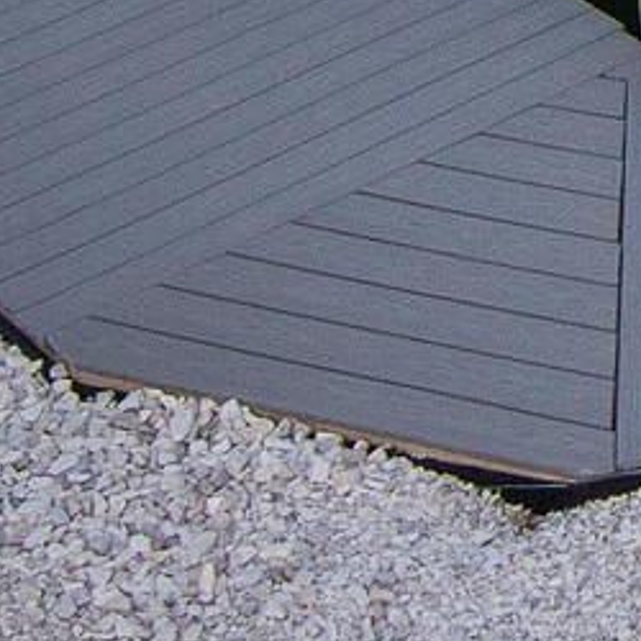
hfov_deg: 7.5
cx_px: 2026
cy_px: -1097
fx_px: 4232
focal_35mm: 202
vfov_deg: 7.8
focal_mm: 15
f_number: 14
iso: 400
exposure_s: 1/200
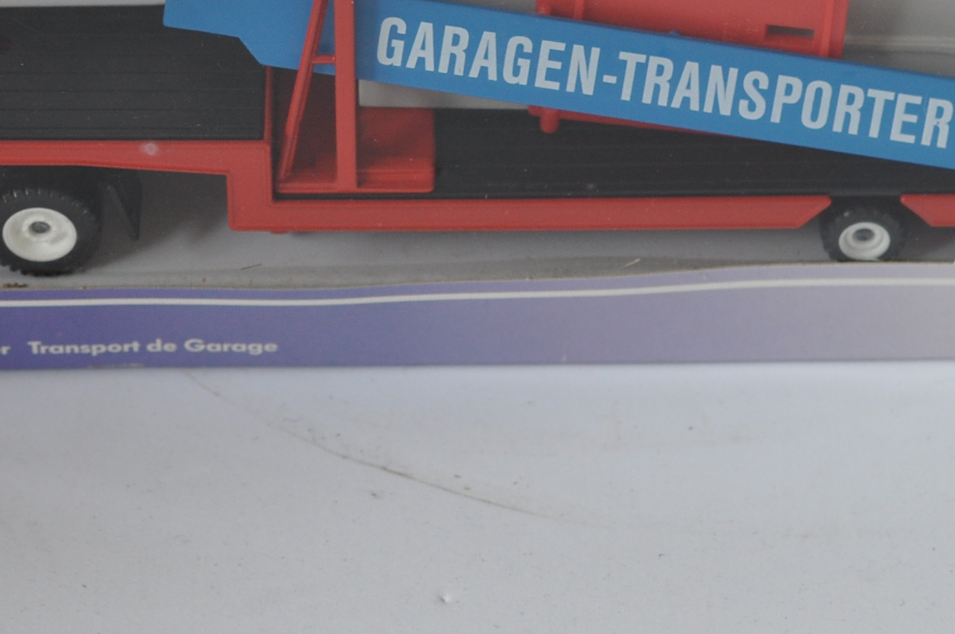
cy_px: -78
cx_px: 359
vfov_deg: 7.1
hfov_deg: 10.7
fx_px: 5087
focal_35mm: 192
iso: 400
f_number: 4.5
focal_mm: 50
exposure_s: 1/80
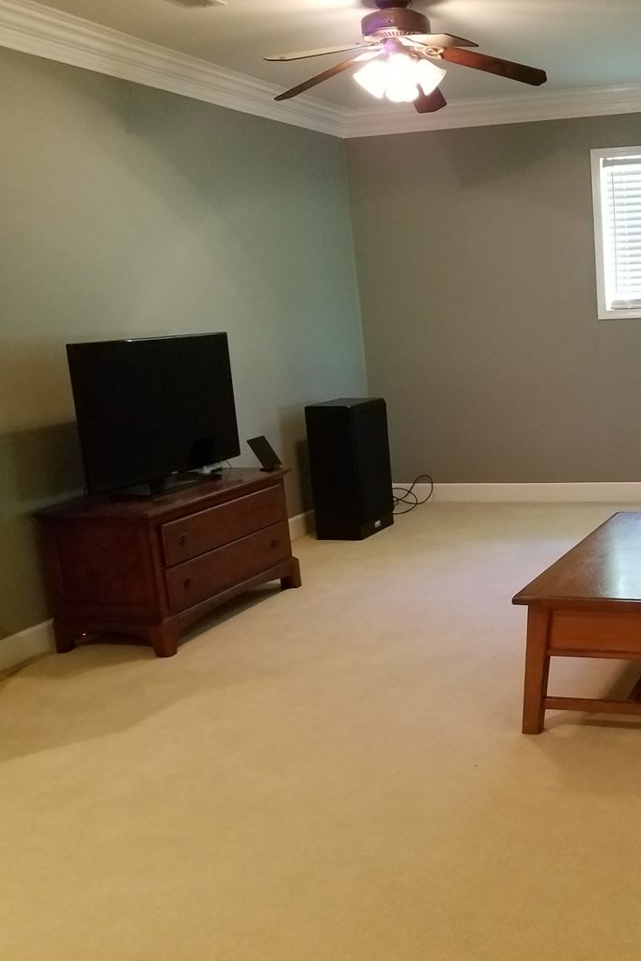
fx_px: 988
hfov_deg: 33.2
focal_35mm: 37
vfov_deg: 51.9
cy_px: 470
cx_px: 626
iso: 640
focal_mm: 4.2
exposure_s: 1/40
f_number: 1.7
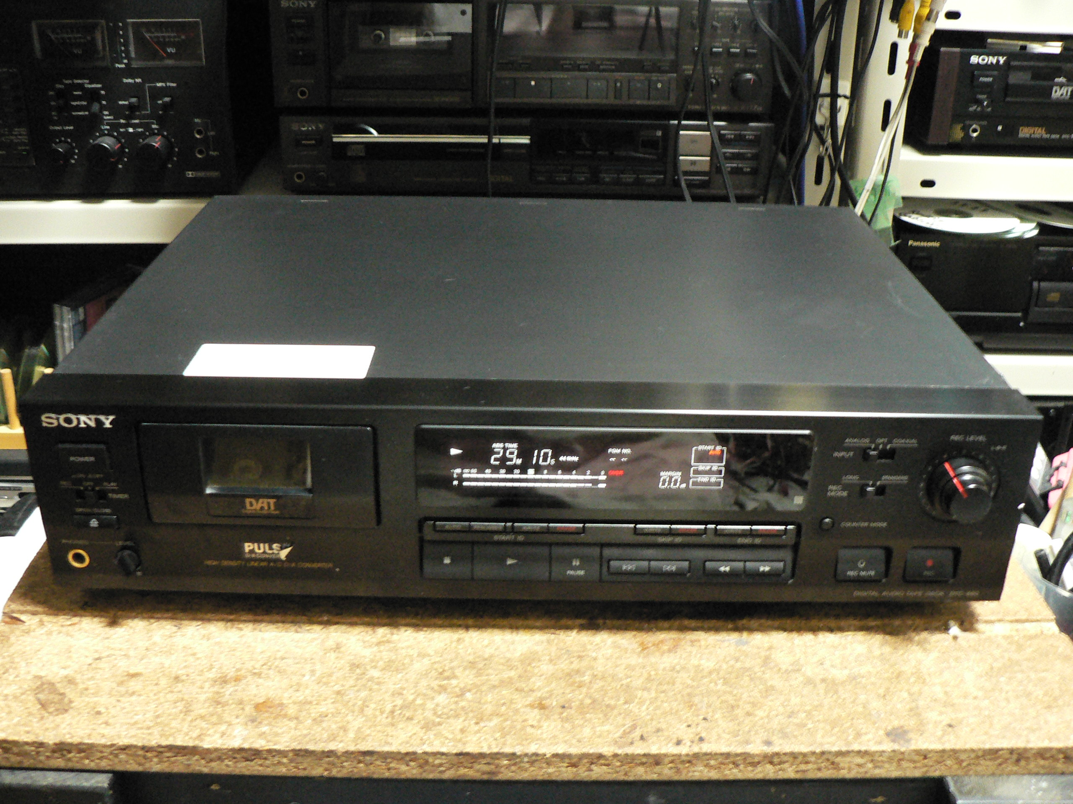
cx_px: 536
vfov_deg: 39.7
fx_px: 1116
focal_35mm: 36
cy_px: 402
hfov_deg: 51.4
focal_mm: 6
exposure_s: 1/6
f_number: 2.8
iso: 400
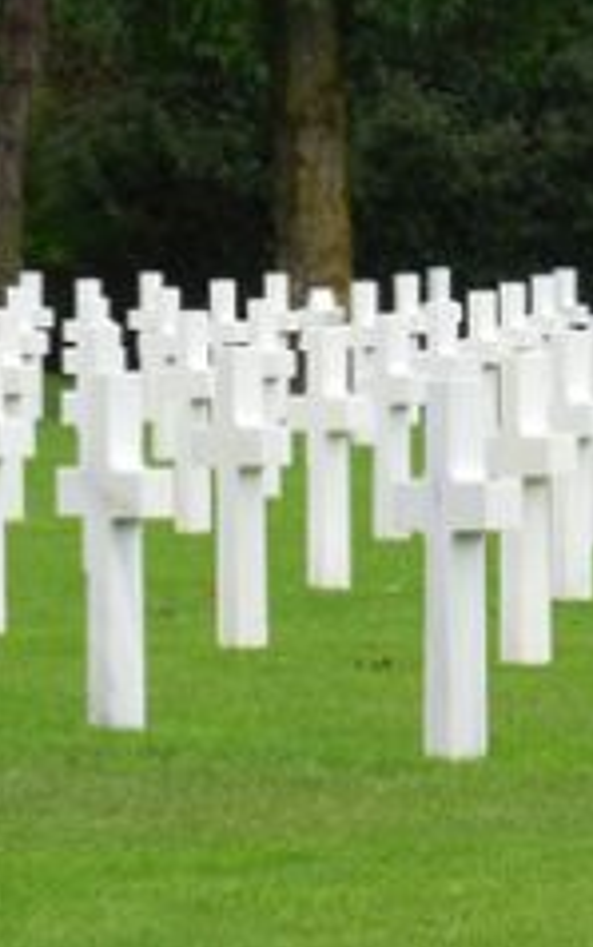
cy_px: 215
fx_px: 12810
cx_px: 987
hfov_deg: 2.6
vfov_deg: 4.2
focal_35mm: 496
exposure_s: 1/60
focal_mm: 25.8
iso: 125
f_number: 5.1
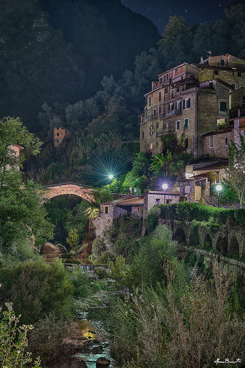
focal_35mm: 62
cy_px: 184
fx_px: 633
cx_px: 122
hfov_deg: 21.9
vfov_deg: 32.4
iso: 100
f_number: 7.1
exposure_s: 30
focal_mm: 62
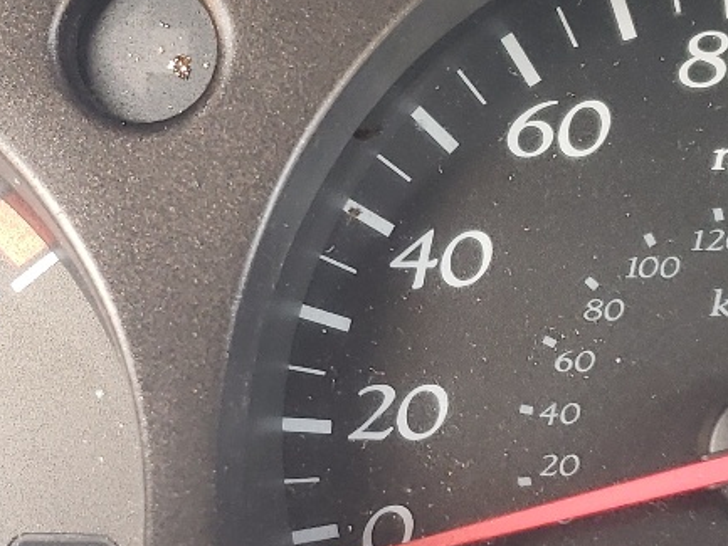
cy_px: 444
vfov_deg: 15.3
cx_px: 440
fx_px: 2020
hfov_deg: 20.4
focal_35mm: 96
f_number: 1.5
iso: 79
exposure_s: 1/100
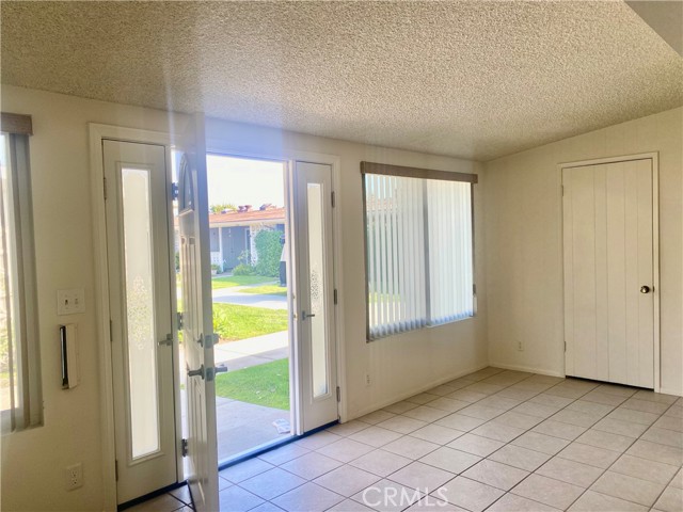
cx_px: 342
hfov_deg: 67.3
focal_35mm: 26
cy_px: 256
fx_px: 513
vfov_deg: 53.1
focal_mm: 4.25
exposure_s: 1/161
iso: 32
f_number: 1.8
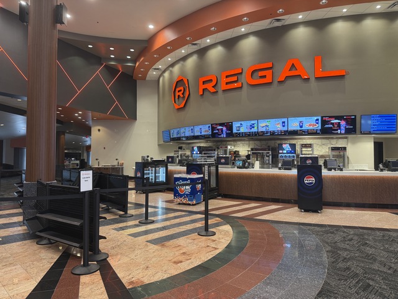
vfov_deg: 56.8
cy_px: 150
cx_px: 199
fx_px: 276
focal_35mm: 24
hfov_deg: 71.6
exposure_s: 1/60
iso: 160
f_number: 1.78
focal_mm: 6.76
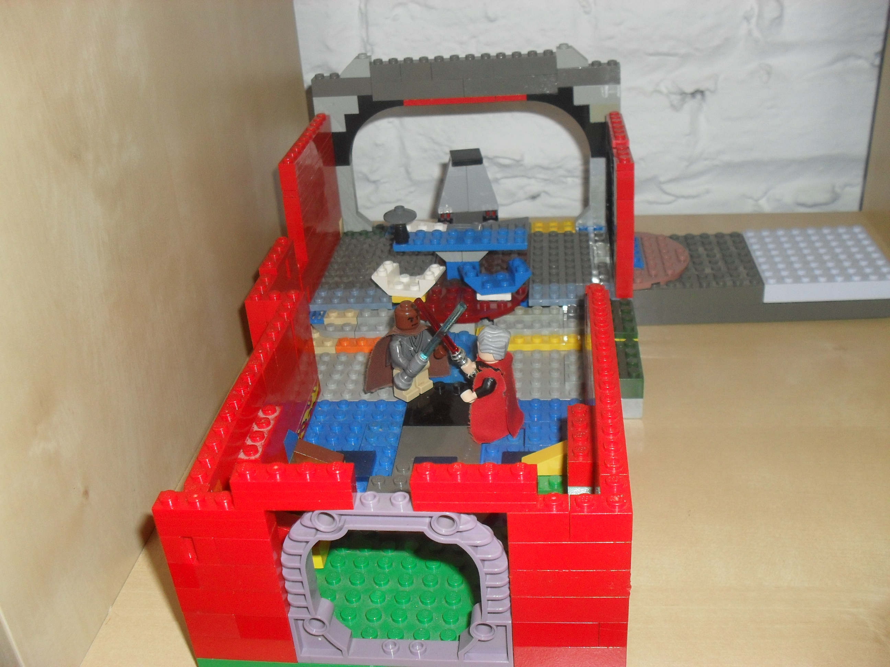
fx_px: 900
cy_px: 334
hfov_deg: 52.6
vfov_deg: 40.7
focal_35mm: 35
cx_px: 445
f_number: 3.2
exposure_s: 1/45
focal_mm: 6.3
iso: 200
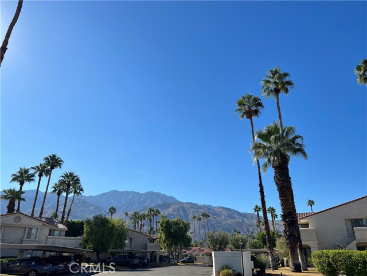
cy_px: 138
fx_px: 276
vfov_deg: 53.1
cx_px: 184
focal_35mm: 26
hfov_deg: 67.3
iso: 50
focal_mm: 5.7
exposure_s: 1/5882
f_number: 1.5
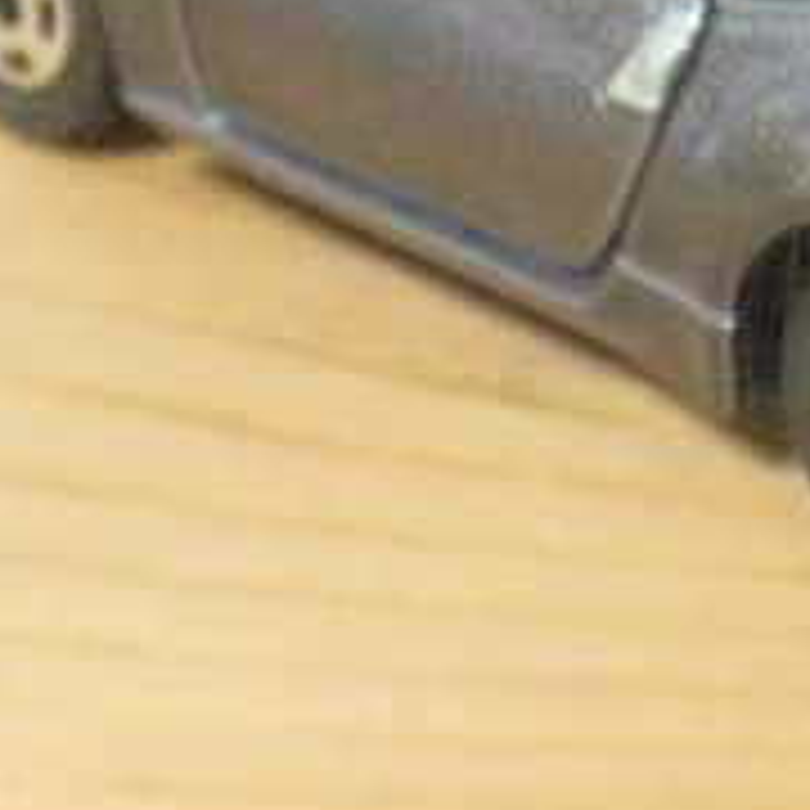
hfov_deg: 10.5
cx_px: 968
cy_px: -58
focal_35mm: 163
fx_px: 4315
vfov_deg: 10.6
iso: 200
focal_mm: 9.1
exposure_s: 1/4
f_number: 4.3
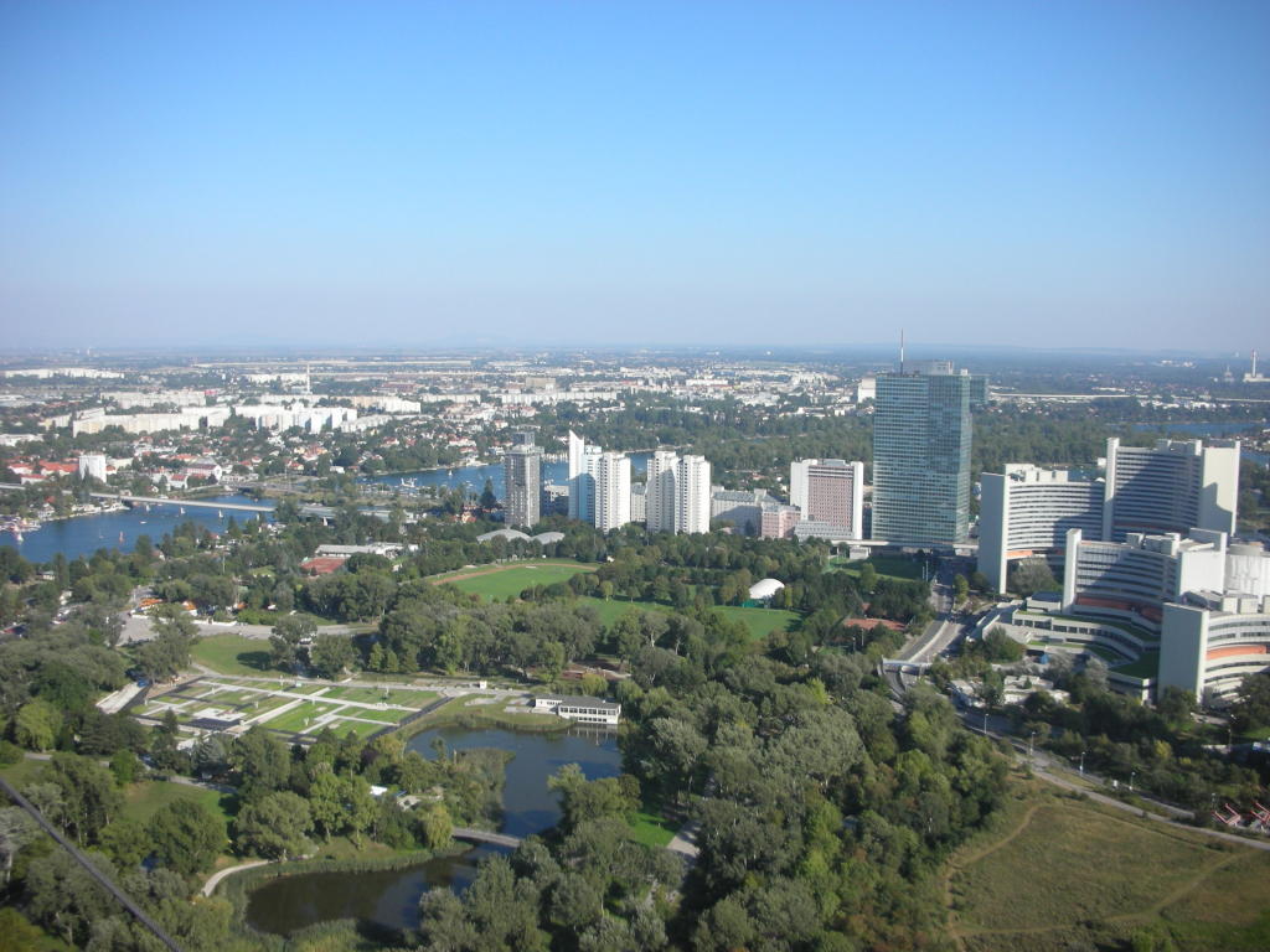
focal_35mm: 35
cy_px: 476
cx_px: 635
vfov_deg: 40.7
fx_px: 1284
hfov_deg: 52.6
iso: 50
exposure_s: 1/73
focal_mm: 5.8
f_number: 8.5
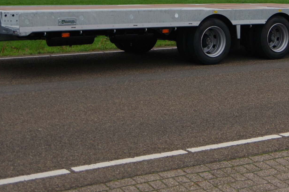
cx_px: 184
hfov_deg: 23.3
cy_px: 9
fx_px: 698
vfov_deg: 15.5
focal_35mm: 87
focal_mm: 28
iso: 400
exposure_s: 1/60
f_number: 4.5
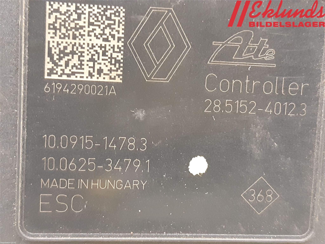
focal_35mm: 26
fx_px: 244
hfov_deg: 67.3
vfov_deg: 53.1
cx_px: 162
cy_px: 122
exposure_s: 1/20
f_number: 1.7
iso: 640
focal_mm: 3.93
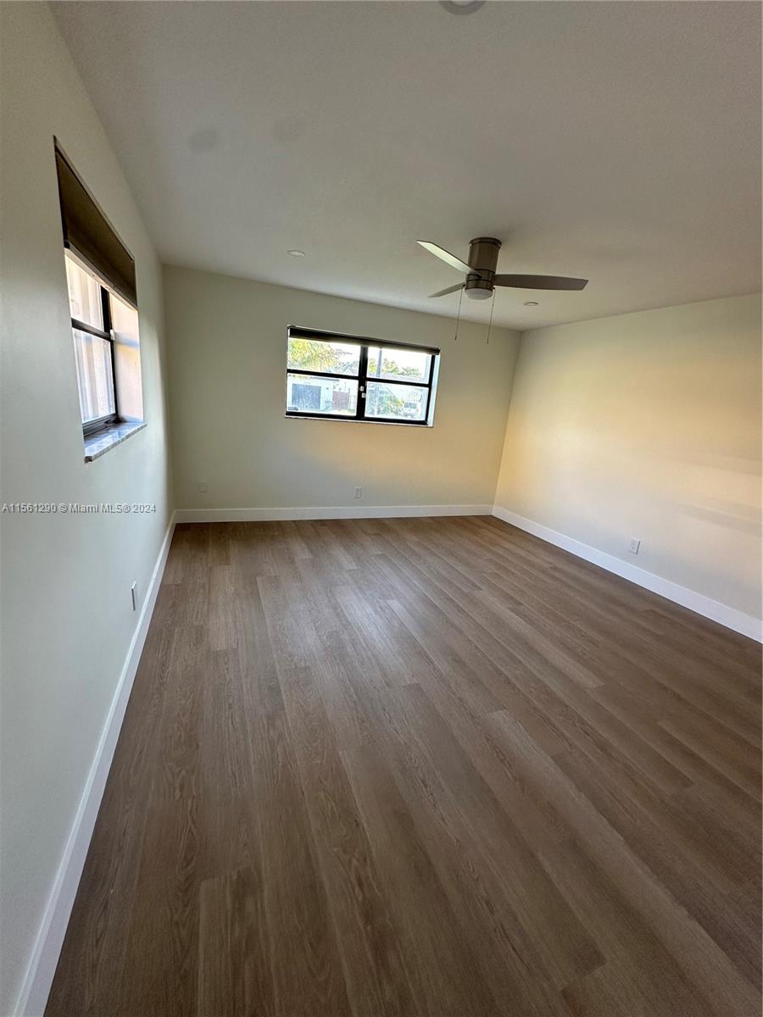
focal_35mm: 14
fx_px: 411
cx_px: 382
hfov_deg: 85.7
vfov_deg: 102.1
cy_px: 508
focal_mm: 2.22
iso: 100
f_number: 2.2
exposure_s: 1/99
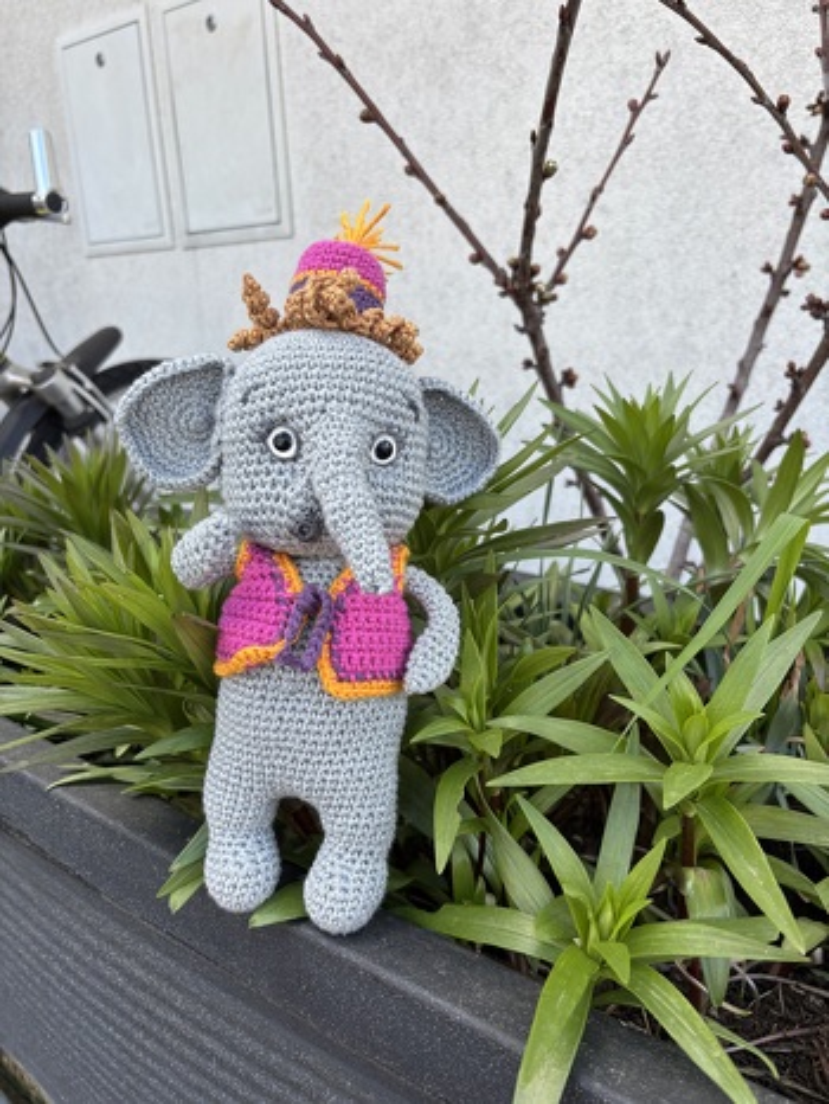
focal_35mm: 26
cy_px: 552
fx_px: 829
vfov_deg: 67.3
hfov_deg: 53.1
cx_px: 414
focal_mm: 5.96
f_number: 1.6
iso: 50
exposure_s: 1/484
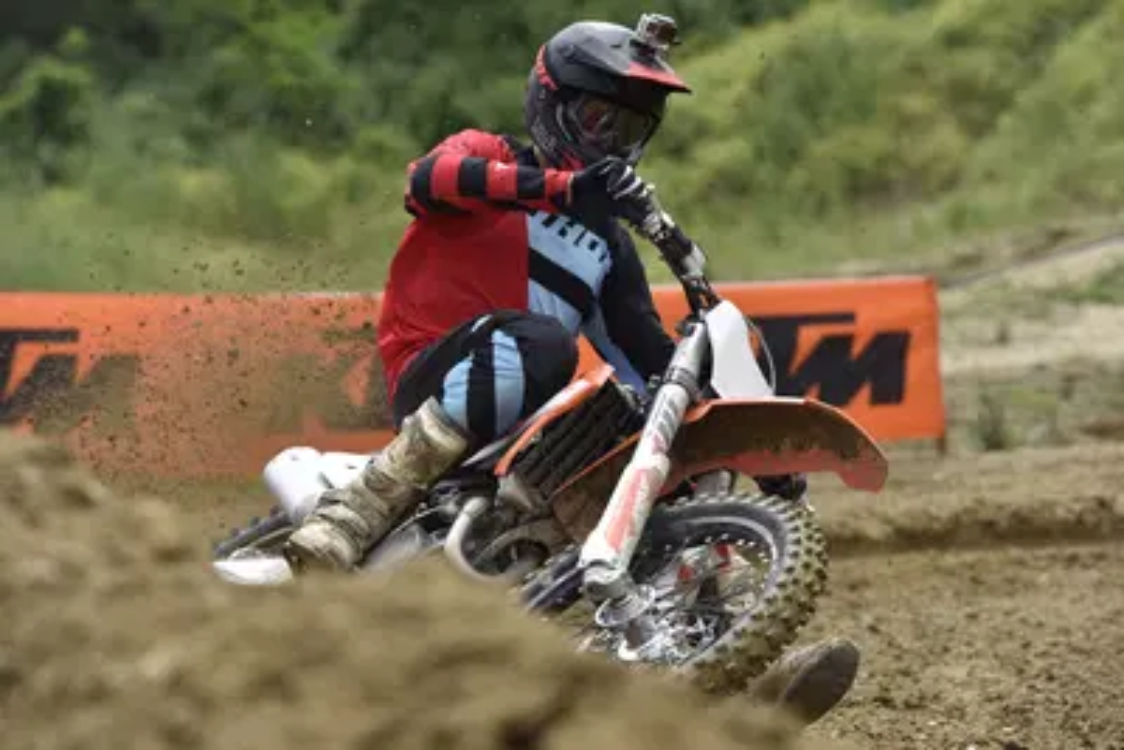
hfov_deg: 15.8
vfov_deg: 10.6
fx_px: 4060
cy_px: 375
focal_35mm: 130
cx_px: 562
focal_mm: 130
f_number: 5
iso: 200
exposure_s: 1/1600
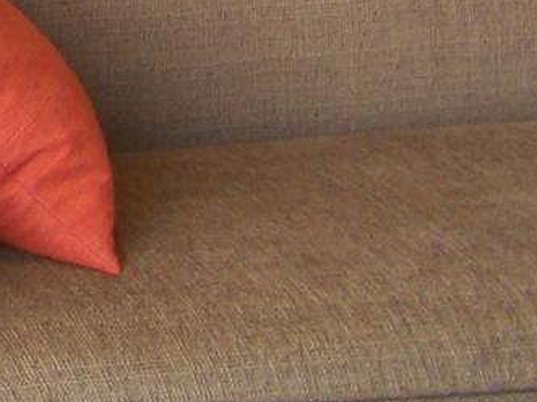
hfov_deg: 8.8
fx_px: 3164
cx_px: -767
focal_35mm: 204
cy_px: -705
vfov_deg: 6.7
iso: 80
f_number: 2.8
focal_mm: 5.85
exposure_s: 1/30
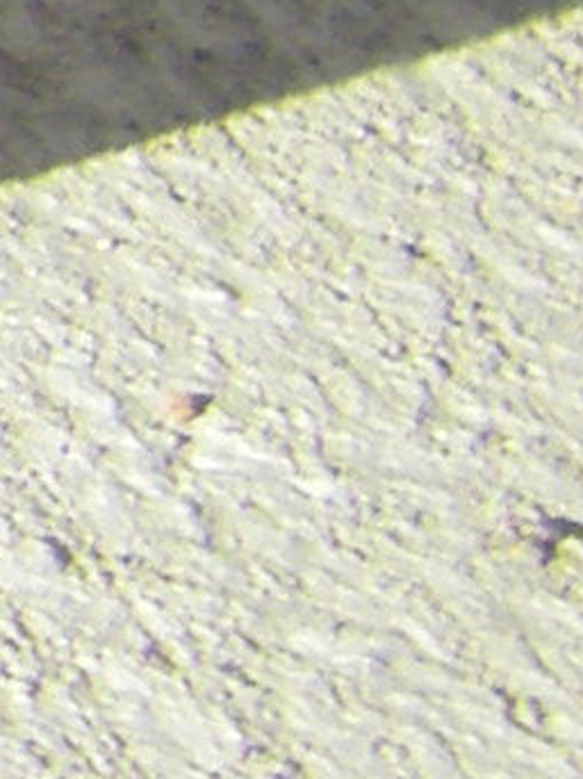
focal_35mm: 363
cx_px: -2184
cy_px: -952
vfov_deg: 5.3
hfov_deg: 3.7
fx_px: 8162
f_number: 7
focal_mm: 6.3
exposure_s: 1/160
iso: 64
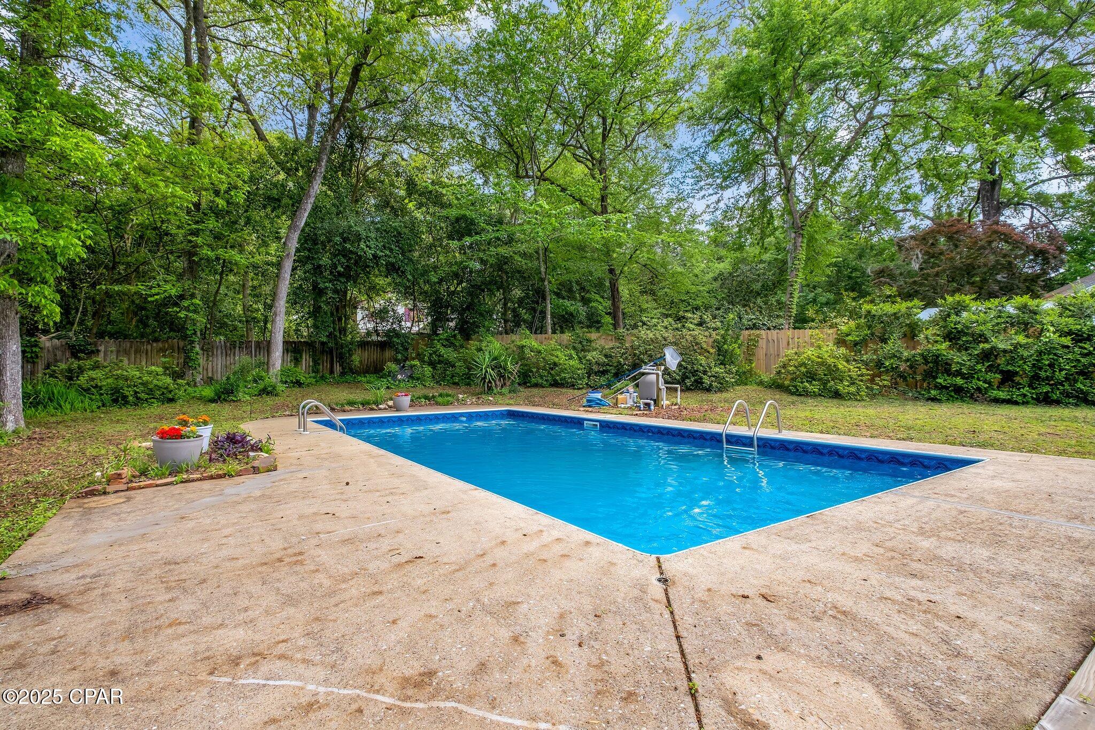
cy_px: 365
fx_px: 487
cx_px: 548
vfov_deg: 73.7
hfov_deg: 96.7
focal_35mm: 16
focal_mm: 10.5
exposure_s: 1/200
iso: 400
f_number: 8
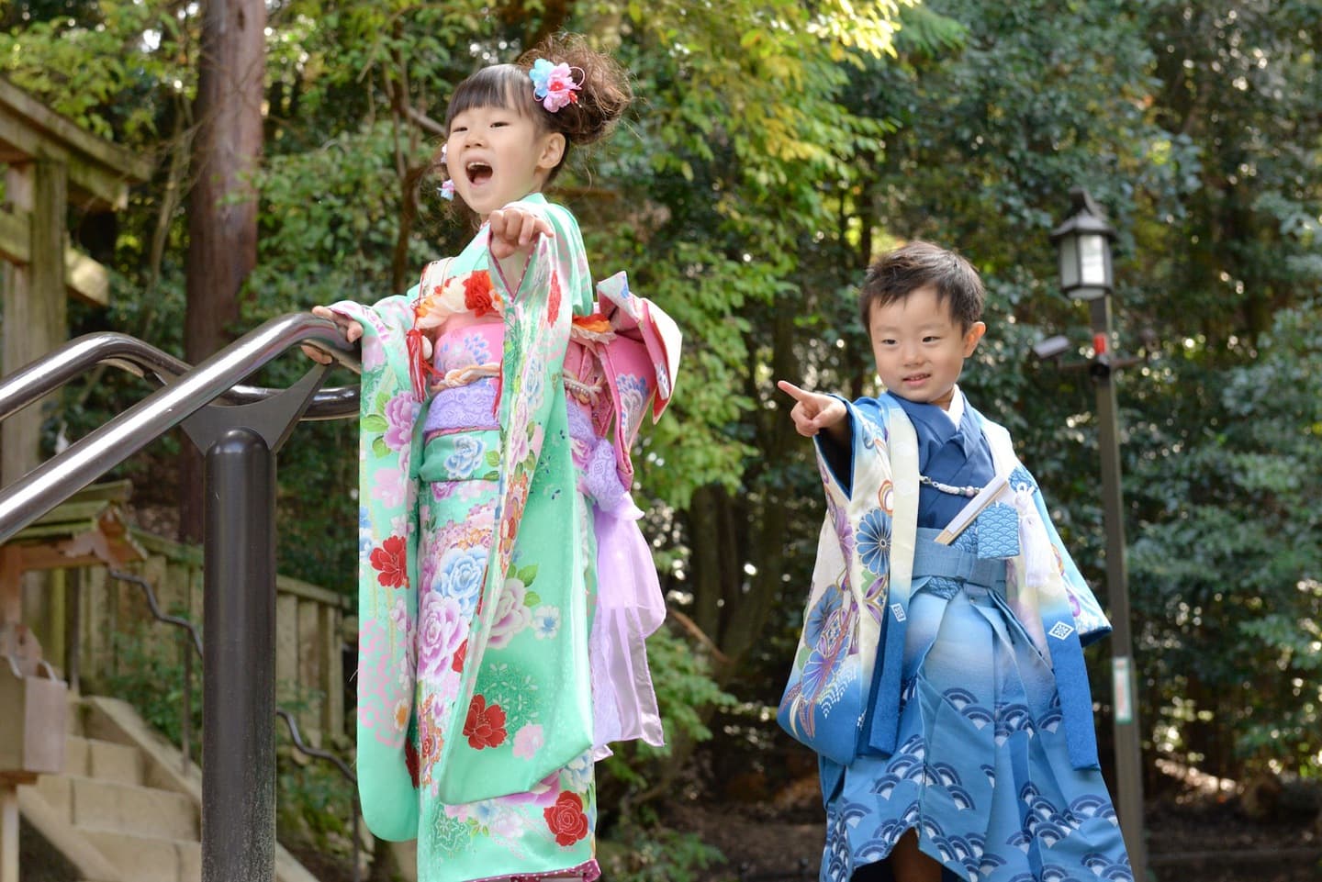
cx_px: 661
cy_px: 441
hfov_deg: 32.4
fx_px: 2277
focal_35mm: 62
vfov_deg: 21.9
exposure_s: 1/400
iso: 2000
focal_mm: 62
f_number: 5.6
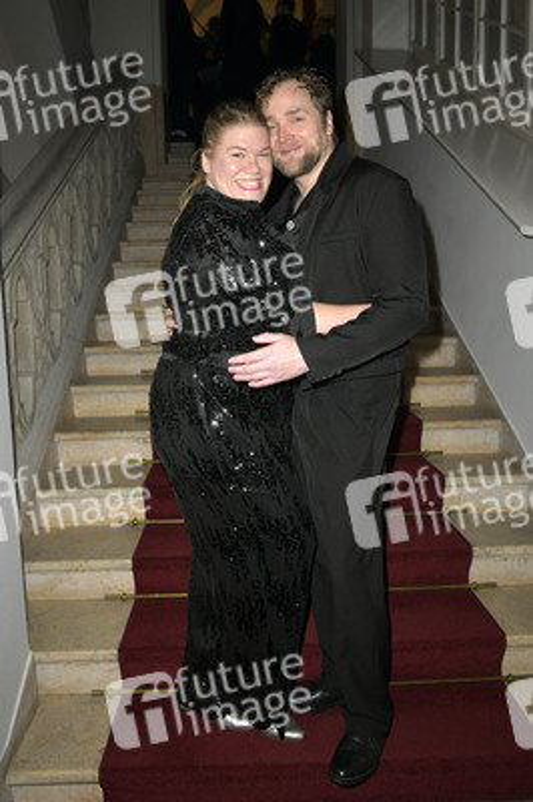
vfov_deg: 63.7
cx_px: 266
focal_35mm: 29
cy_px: 401
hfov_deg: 44.9
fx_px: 645
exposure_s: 1/250
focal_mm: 29
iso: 1600
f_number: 7.1
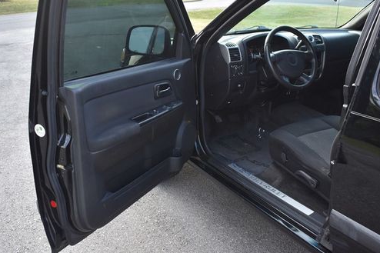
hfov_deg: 54.3
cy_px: 90
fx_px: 369
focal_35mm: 35
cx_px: 170
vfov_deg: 37.5
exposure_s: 1/250
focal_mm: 18
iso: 400
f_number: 5
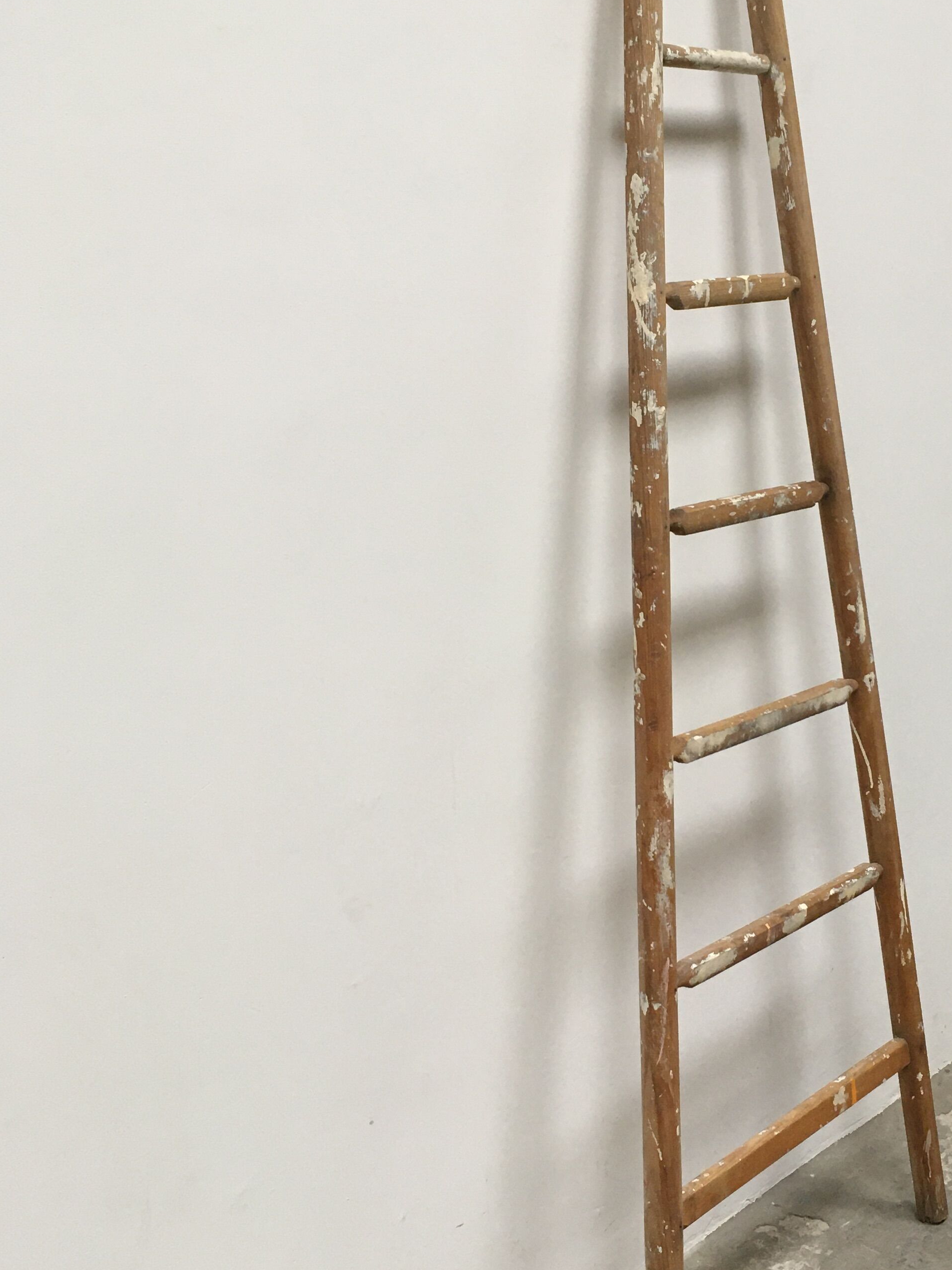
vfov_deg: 41.2
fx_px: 1687
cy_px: 560
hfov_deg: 30.9
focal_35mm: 46
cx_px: 722
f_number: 2.2
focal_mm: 4.15
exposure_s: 1/33
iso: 125
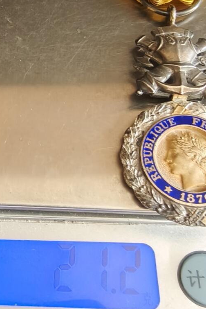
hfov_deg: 23.8
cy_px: 233
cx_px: 94
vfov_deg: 34.3
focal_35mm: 57
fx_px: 489
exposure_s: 1/50
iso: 320
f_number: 2
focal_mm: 2.32
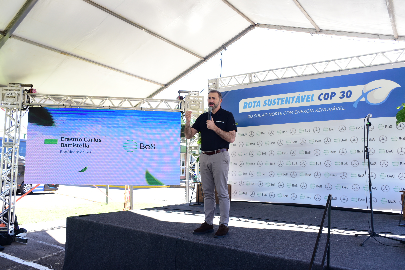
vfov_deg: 45.0
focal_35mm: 29
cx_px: 202
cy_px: 135
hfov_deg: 63.7
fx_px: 326
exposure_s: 1/500
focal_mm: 29
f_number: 4
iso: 640
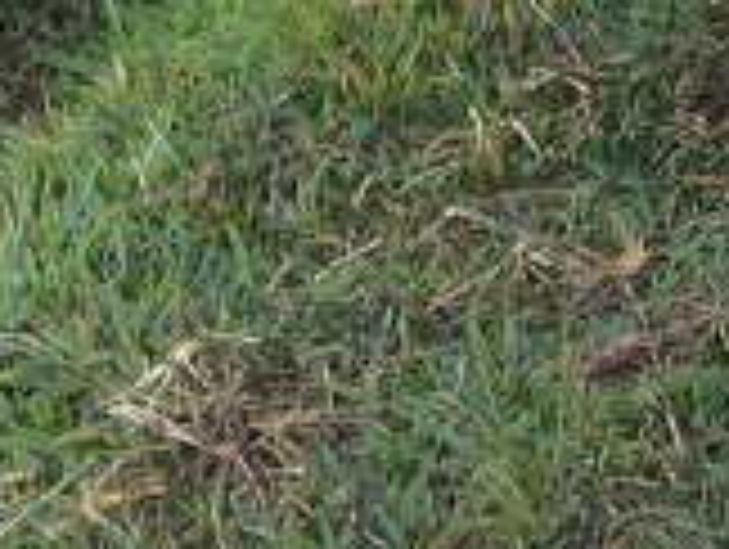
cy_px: -1012
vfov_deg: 7.3
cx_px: 1539
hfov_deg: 9.9
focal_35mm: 183
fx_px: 3860
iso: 32
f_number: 2.2
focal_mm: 4.15
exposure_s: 1/60
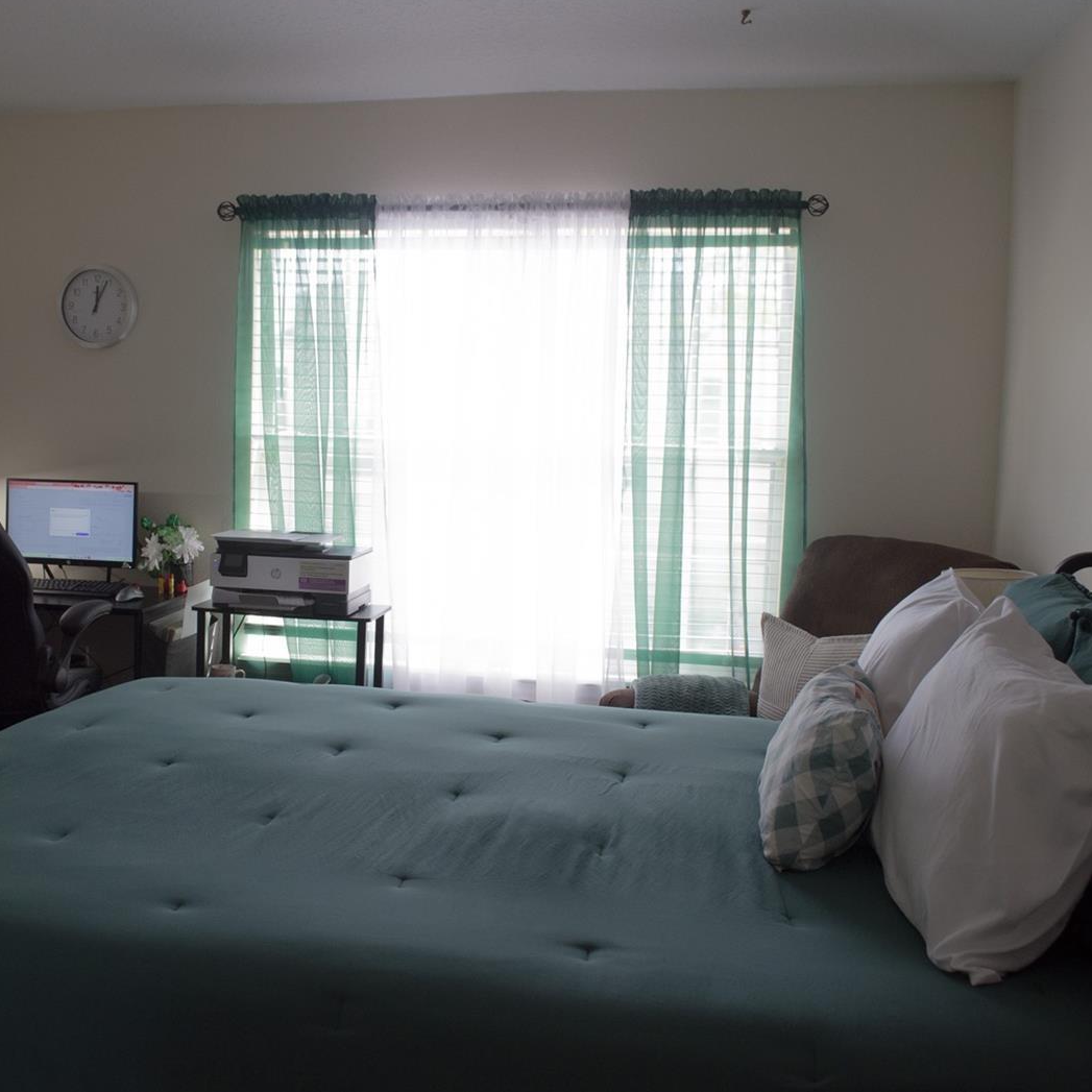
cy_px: 542
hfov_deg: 46.7
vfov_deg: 47.2
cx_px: 396
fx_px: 1249
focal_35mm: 35
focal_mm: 18
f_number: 5
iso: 400
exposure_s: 1/100
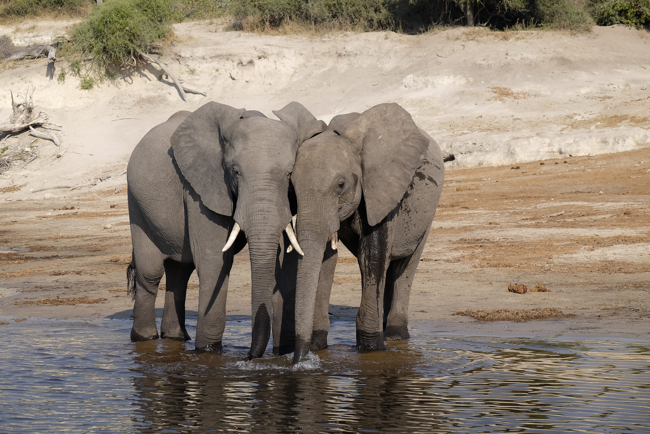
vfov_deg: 13.0
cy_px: 217
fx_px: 1896
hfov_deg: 19.5
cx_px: 325
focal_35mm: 105
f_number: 8
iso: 200
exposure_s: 1/250
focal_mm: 70.2
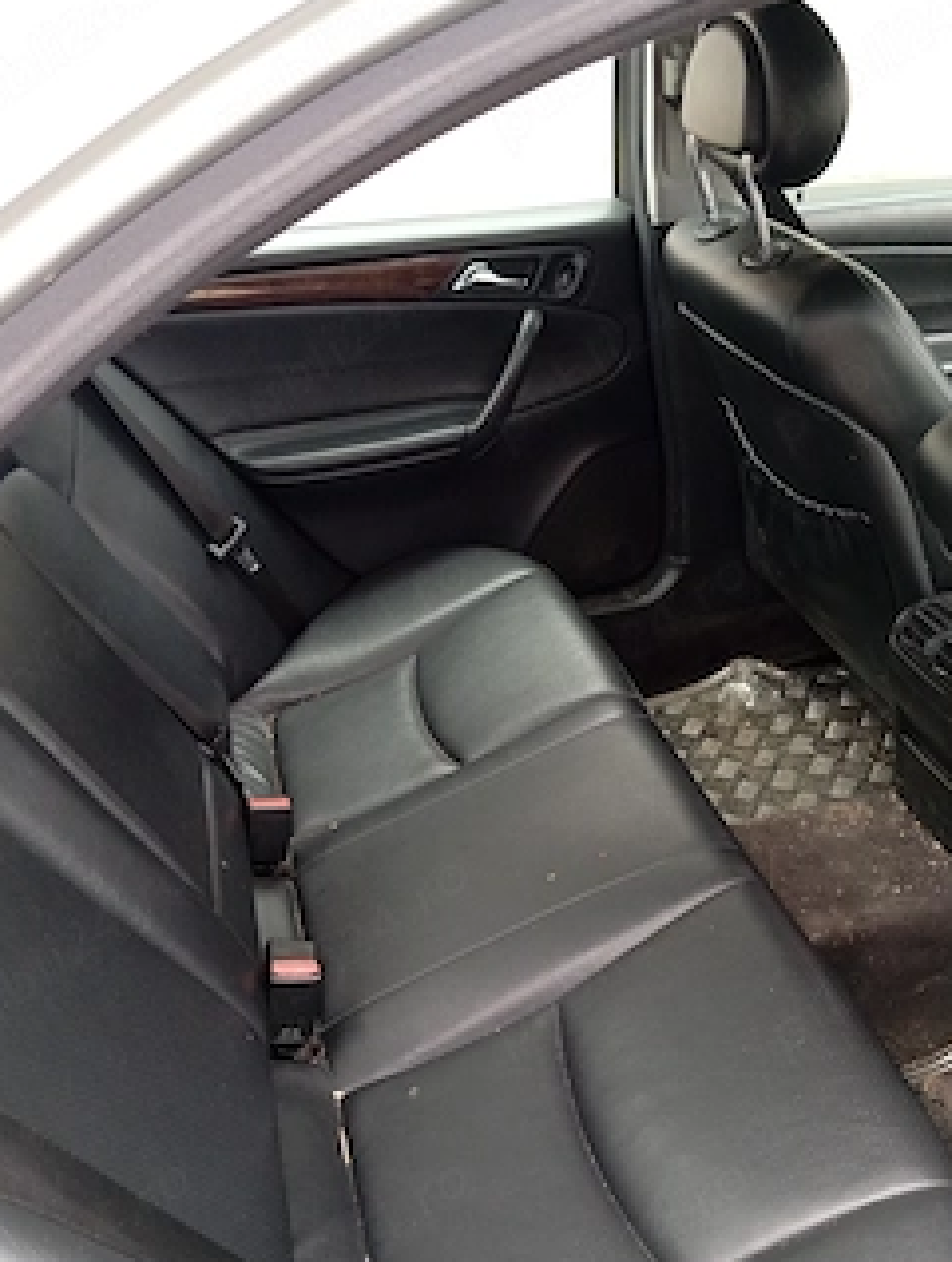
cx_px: 480
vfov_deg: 52.4
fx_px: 1278
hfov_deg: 40.8
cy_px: 714
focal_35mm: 35
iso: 810
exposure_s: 1/50
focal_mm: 4.22
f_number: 1.8
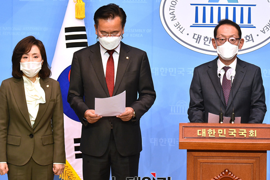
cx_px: 139
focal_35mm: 230
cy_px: 93
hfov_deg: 9.0
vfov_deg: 6.0
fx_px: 1724
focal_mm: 185
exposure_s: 1/250
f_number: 13
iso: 2500
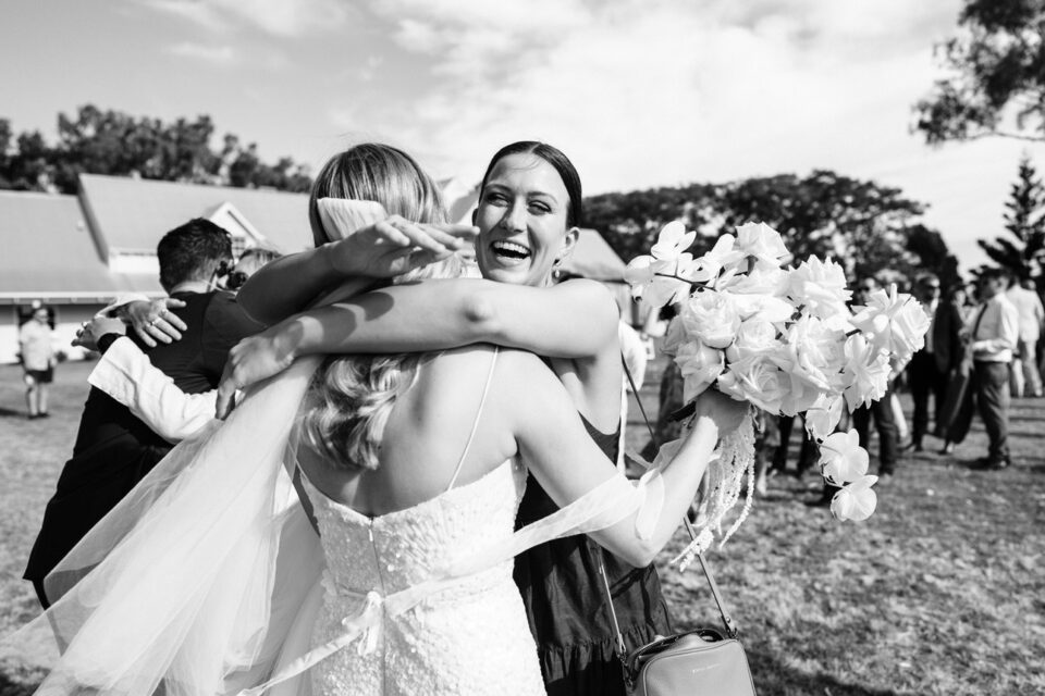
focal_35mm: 24
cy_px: 348
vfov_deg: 53.1
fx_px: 697
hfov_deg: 73.7
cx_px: 522
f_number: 2.5
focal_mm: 24
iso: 250
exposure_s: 1/4000
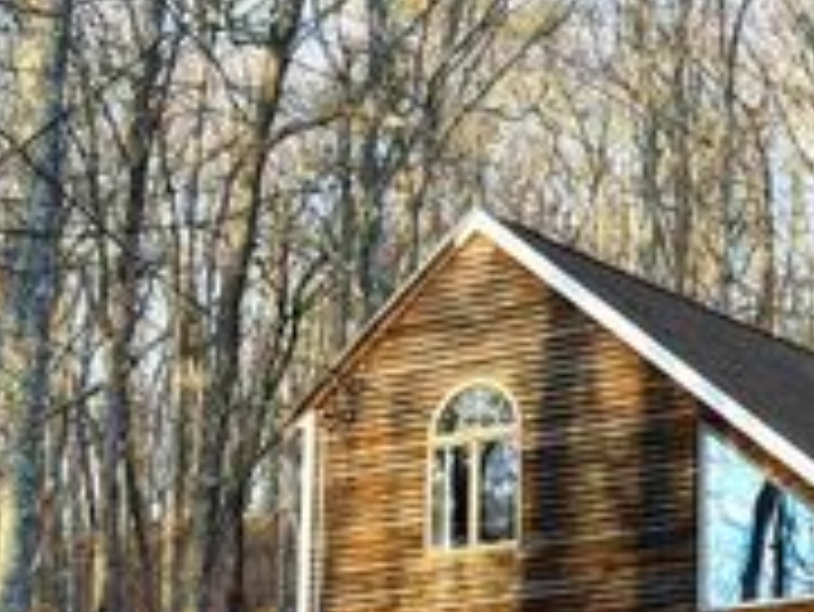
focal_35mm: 138
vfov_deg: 10.7
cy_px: 587
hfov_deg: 14.1
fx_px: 3247
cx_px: 827
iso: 64
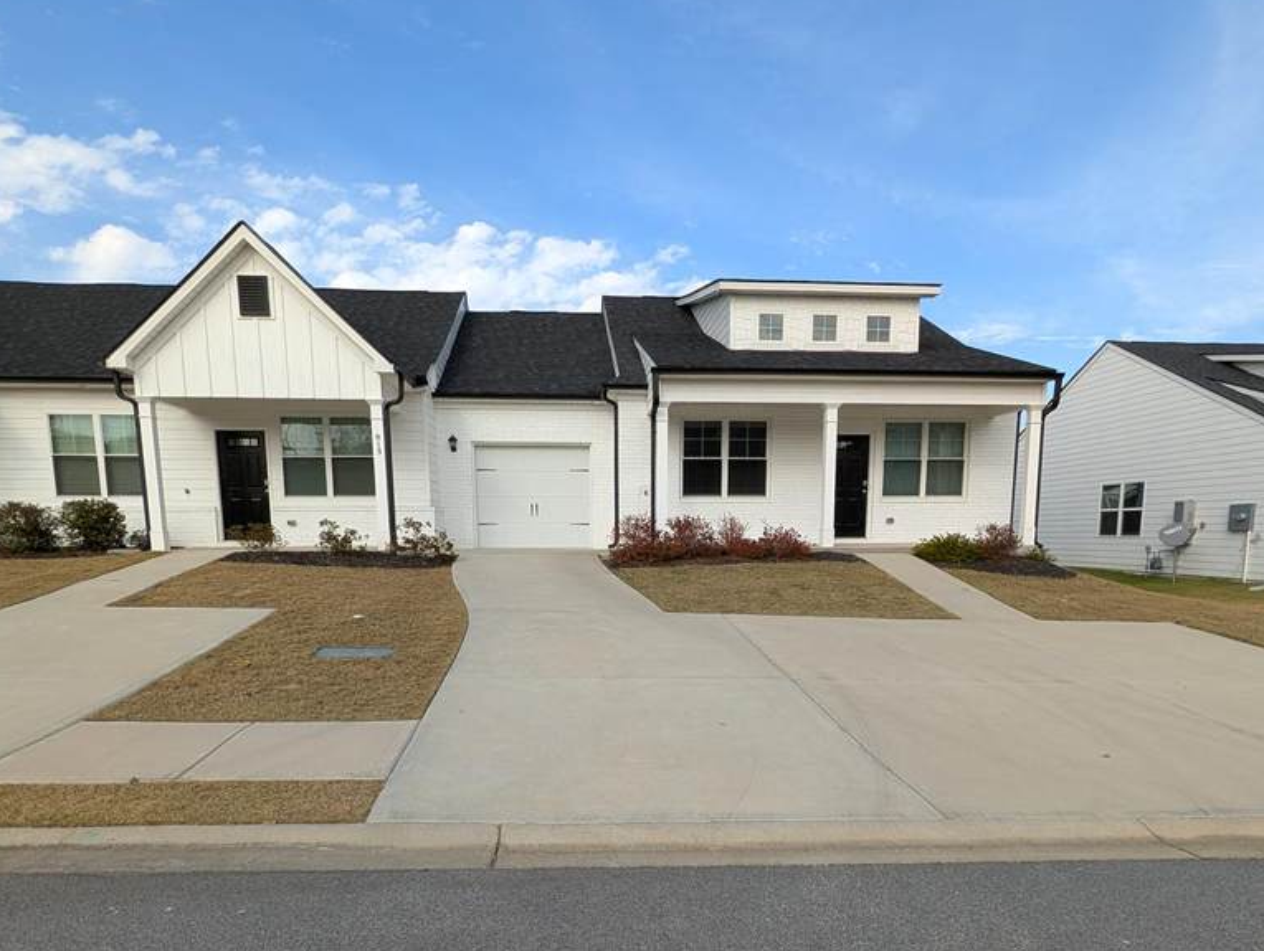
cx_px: 640
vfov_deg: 63.7
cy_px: 665
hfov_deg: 81.7
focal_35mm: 20
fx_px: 731
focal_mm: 2.02
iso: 86
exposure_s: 1/3448
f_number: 1.7
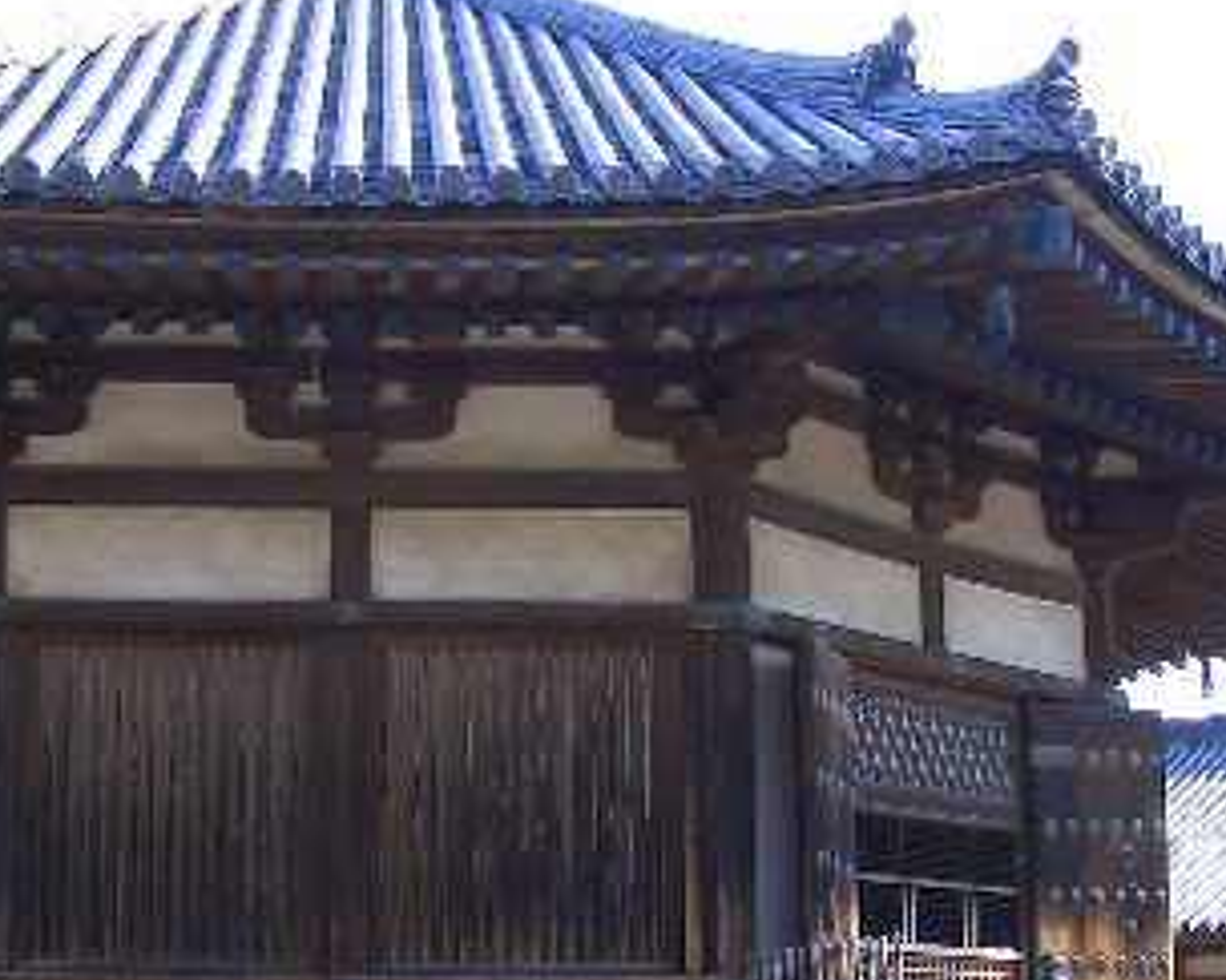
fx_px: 2648
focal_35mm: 73
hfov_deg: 25.9
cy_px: 542
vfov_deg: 21.0
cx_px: 383
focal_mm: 5.8
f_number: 4.3
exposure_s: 1/200
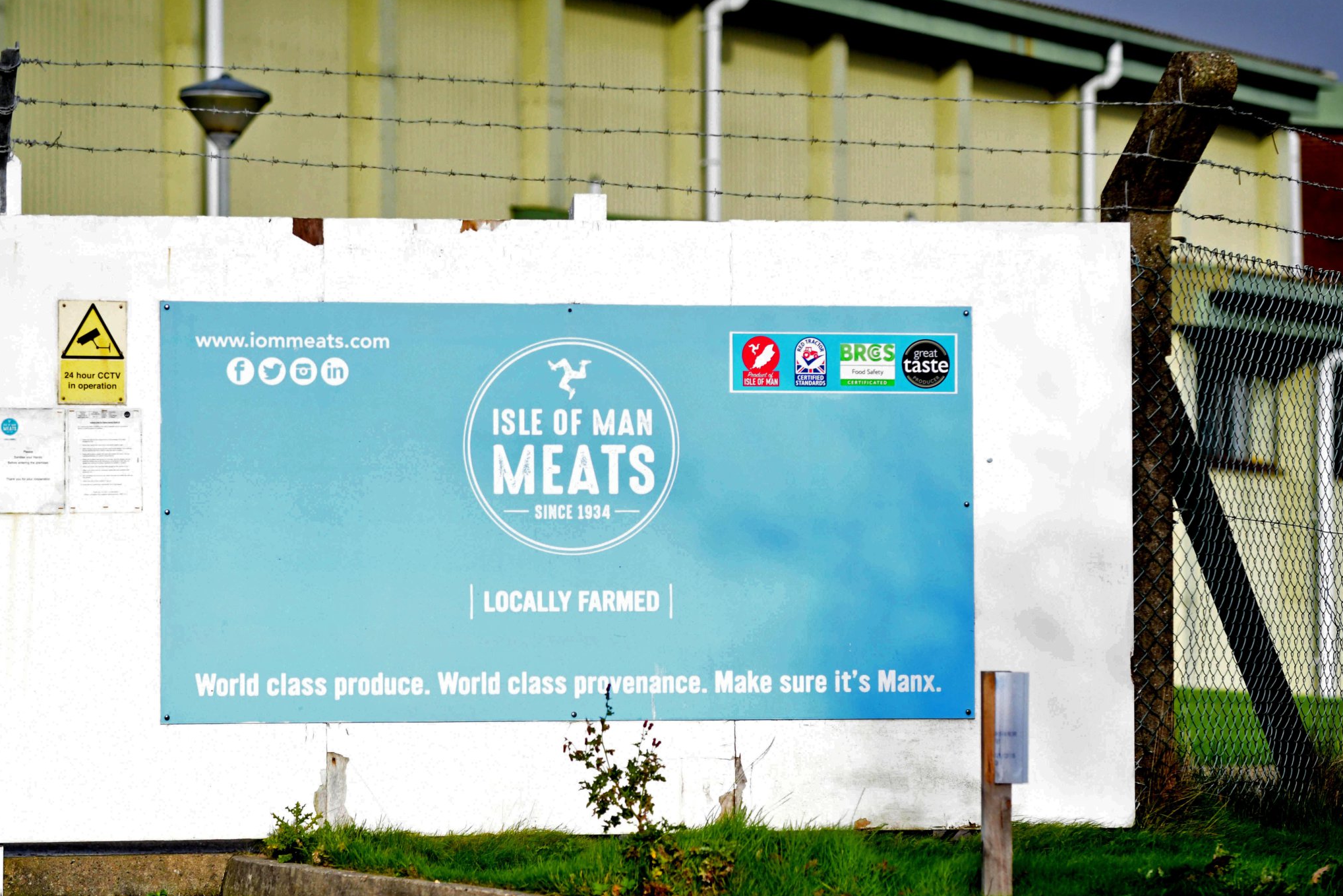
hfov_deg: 10.9
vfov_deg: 7.3
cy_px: 448
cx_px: 671
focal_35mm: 189
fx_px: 7032
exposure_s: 1/8000
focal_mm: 125
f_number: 5
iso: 1000
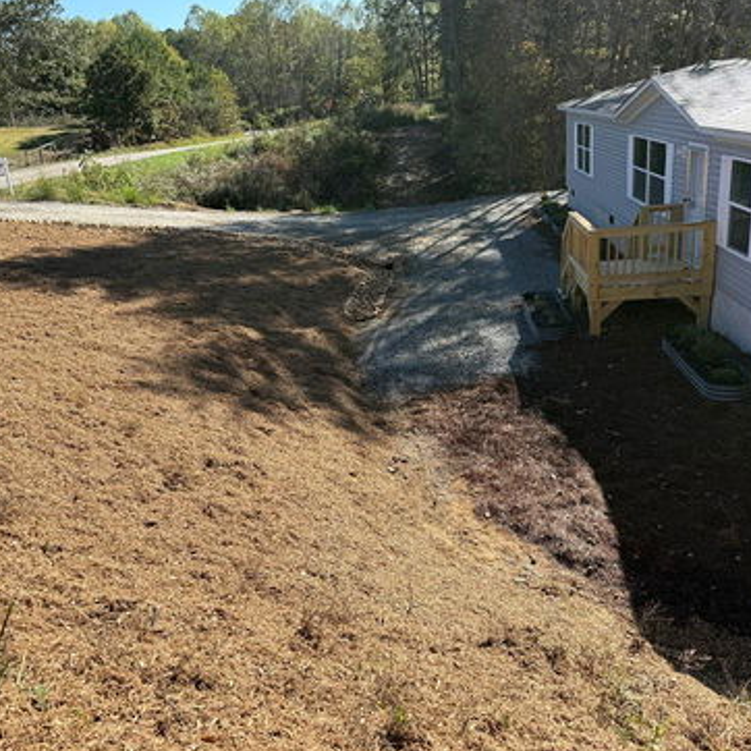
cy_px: 357
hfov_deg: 53.4
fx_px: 736
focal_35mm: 30
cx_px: 276
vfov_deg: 54.0
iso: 80
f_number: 1.78
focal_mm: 6.76
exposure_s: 1/2110
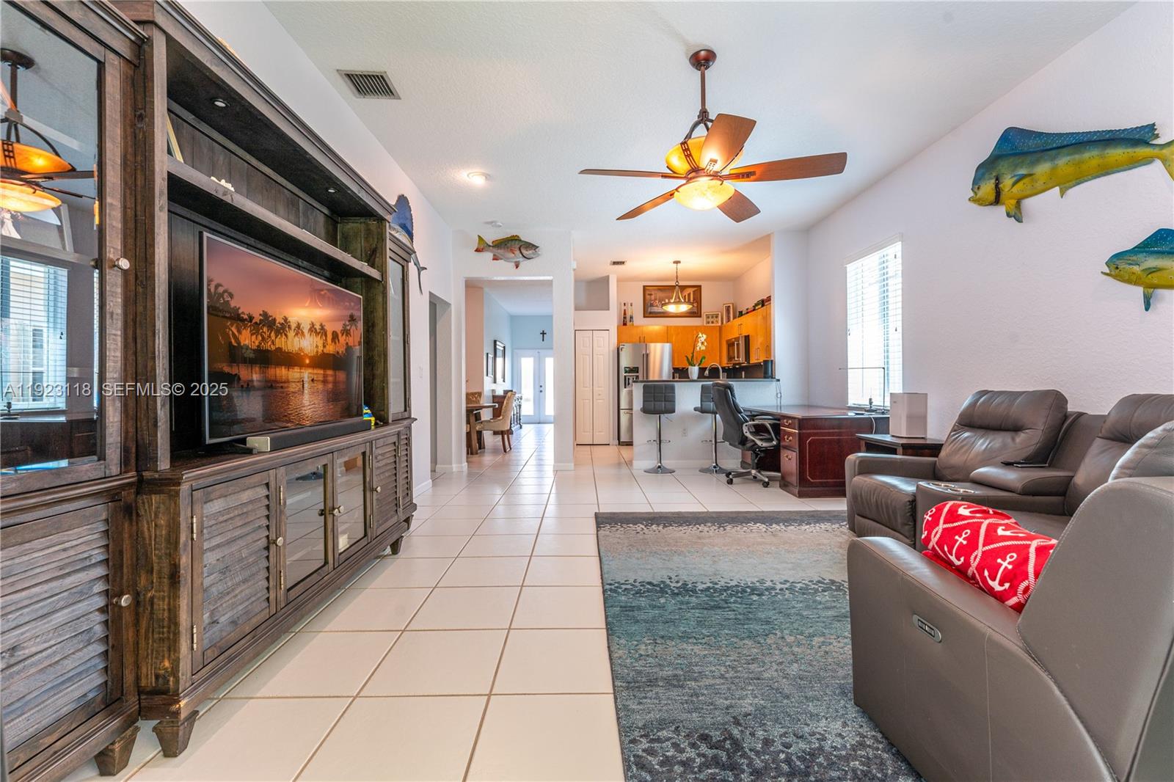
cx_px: 587
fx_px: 489
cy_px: 391
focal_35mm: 15
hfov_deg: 100.4
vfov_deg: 77.3
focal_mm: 15
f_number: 9
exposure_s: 1/10
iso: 200
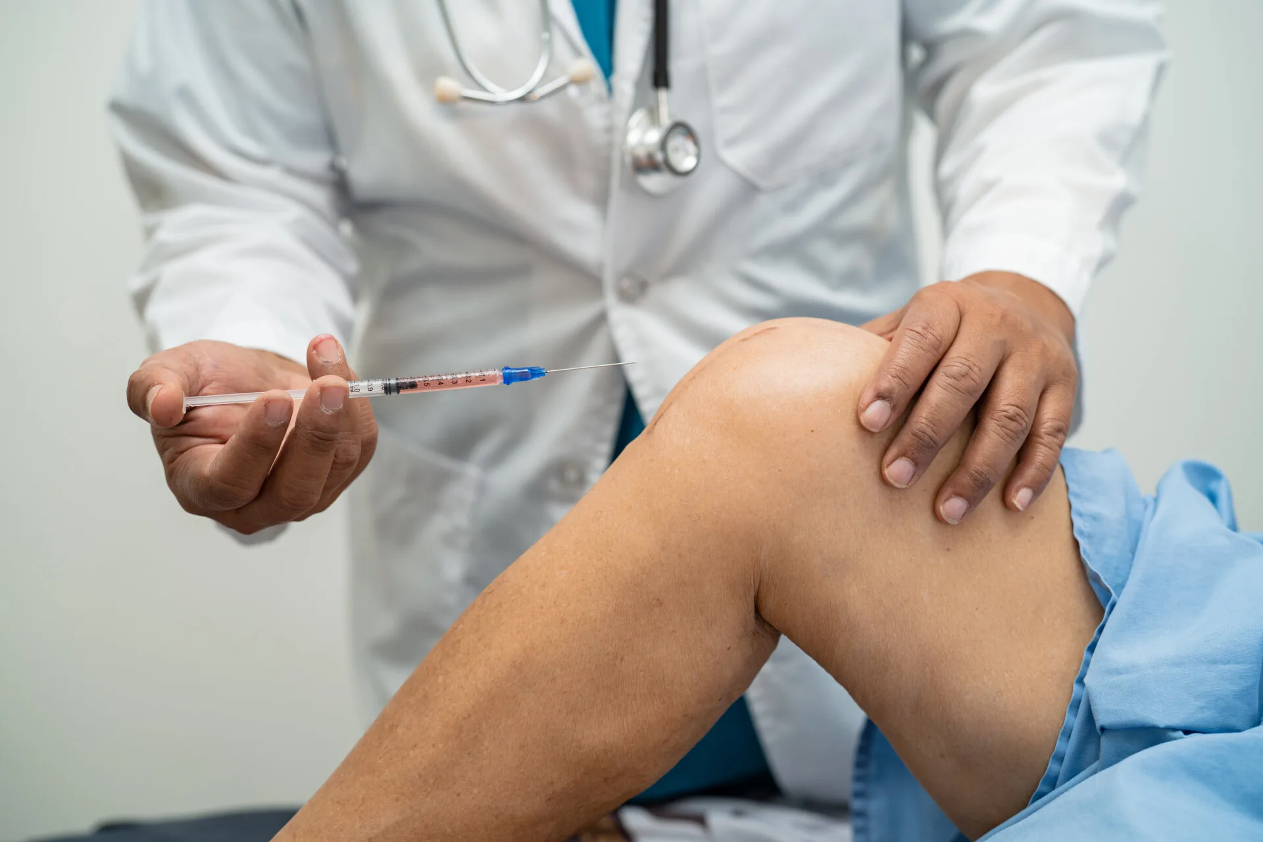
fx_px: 1754
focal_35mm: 50
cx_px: 632
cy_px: 421
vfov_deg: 27.0
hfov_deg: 39.6
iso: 125
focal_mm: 50
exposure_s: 1/60
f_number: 2.5
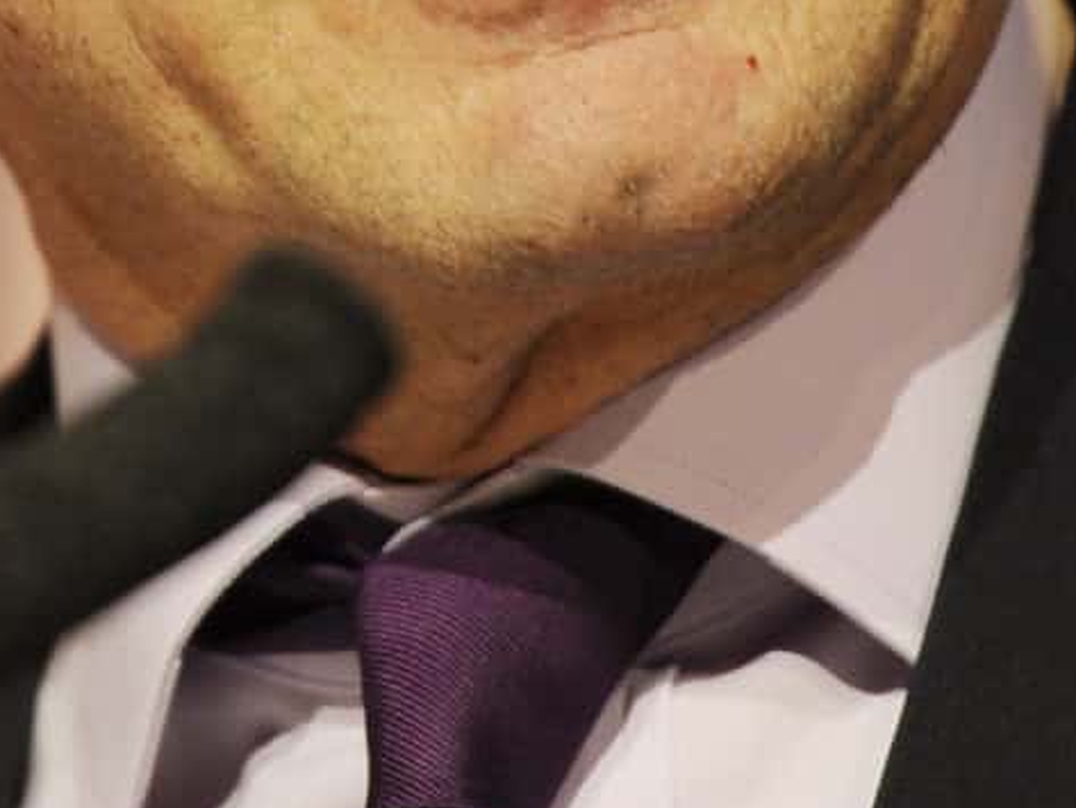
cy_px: -651
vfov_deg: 1.4
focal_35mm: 1040
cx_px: -164
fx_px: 32335
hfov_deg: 1.9
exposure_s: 1/250
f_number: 2.8
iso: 800
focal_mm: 200
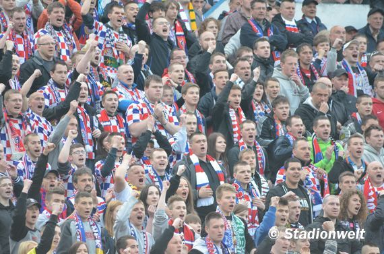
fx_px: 4788
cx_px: 192
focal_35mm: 450
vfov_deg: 3.0
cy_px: 127
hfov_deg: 4.6
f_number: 5.6
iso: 1600
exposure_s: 1/500
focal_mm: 300
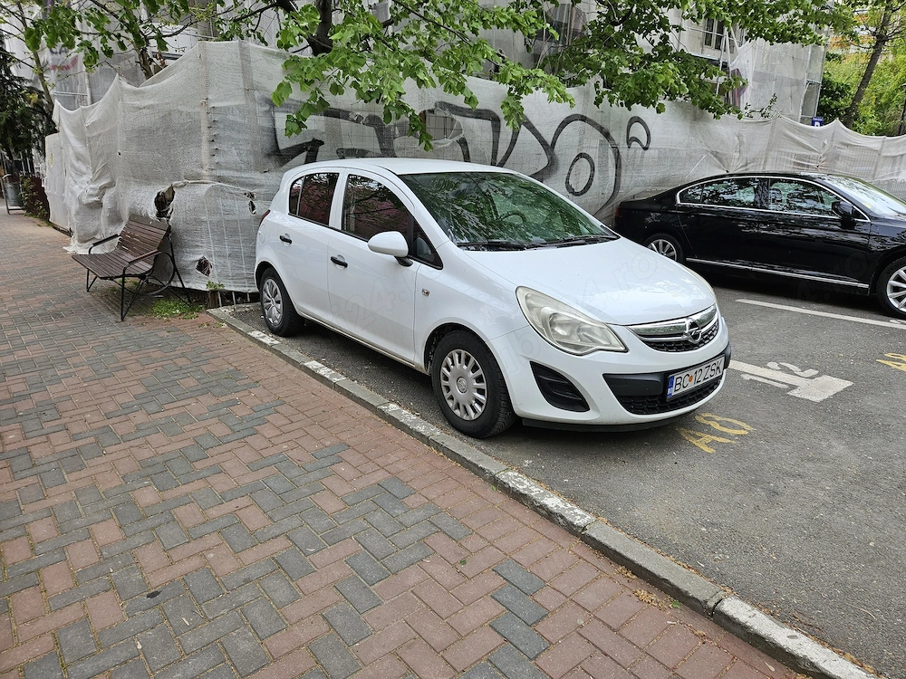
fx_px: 602
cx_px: 453
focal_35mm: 23
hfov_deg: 73.9
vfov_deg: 58.9
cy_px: 340
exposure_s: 1/180
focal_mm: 5.4
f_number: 1.8
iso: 64
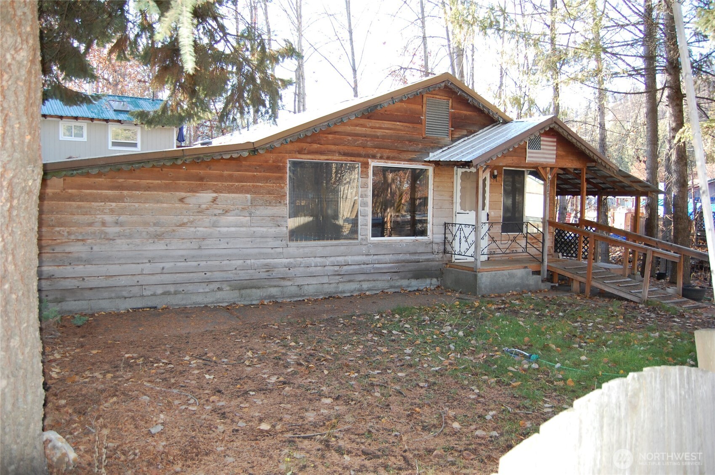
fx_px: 565
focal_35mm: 28
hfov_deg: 64.6
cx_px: 358
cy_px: 238
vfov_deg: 45.6
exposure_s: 1/200
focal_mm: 19
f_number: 3.5
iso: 400
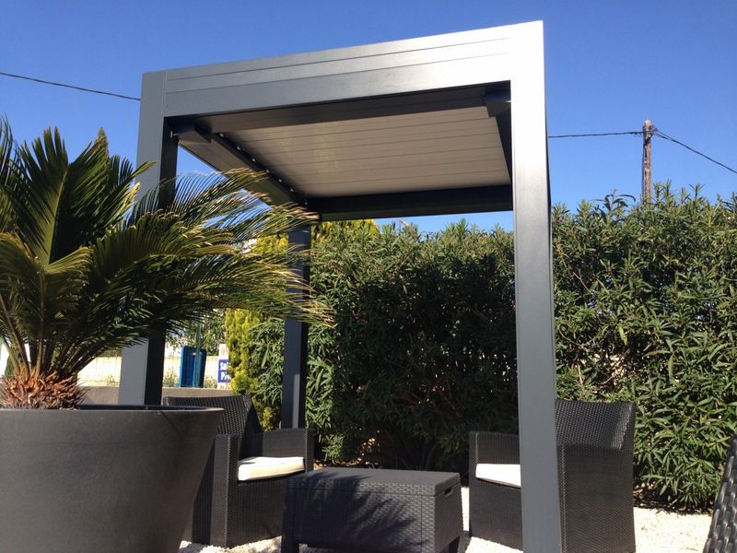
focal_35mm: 33
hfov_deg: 55.4
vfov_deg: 42.9
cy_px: 276
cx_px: 368
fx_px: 703
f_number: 2.4
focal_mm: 4.13
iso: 50
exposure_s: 1/951
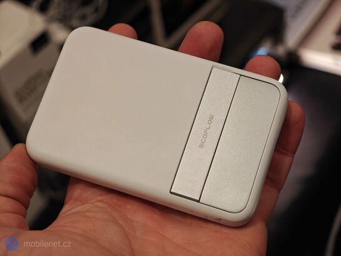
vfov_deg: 19.7
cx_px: 170
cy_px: 128
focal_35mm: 75
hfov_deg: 26.0
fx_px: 739
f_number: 1.8
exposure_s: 1/100
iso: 800
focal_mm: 12.28
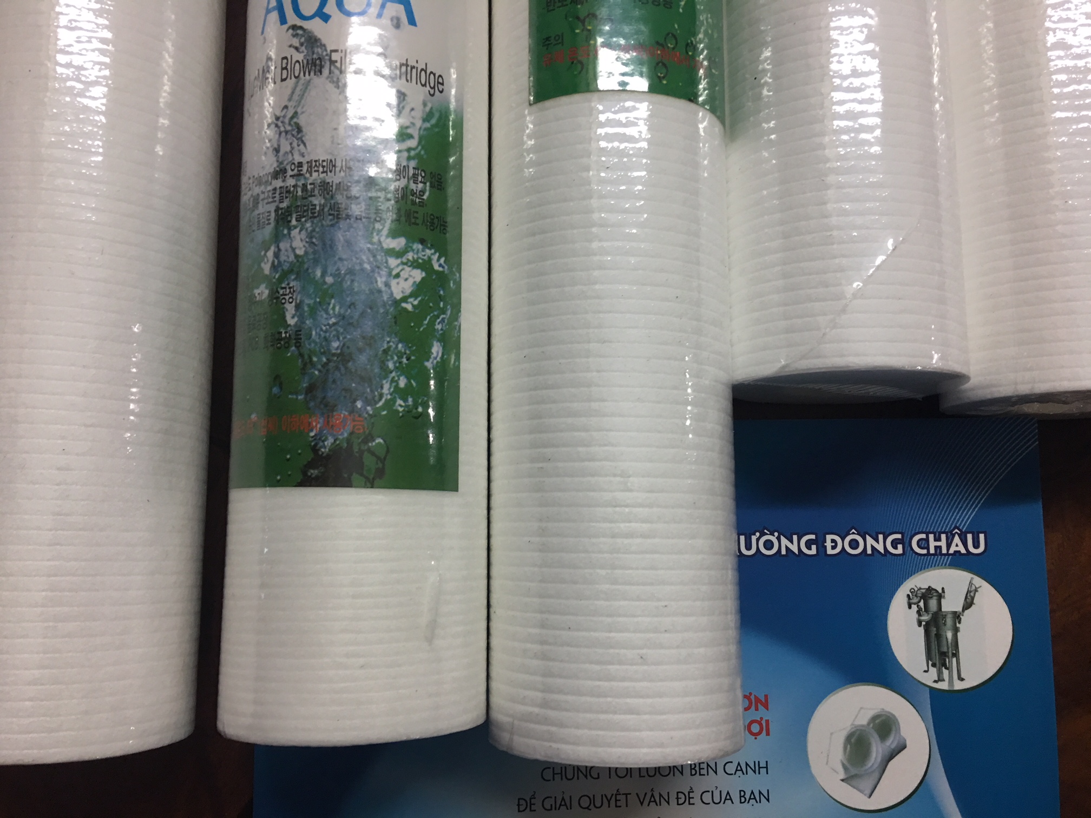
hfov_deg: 61.7
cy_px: 409
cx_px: 546
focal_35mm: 29
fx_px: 914
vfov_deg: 48.2
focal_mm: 4.15
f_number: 2.2
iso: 64
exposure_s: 1/17
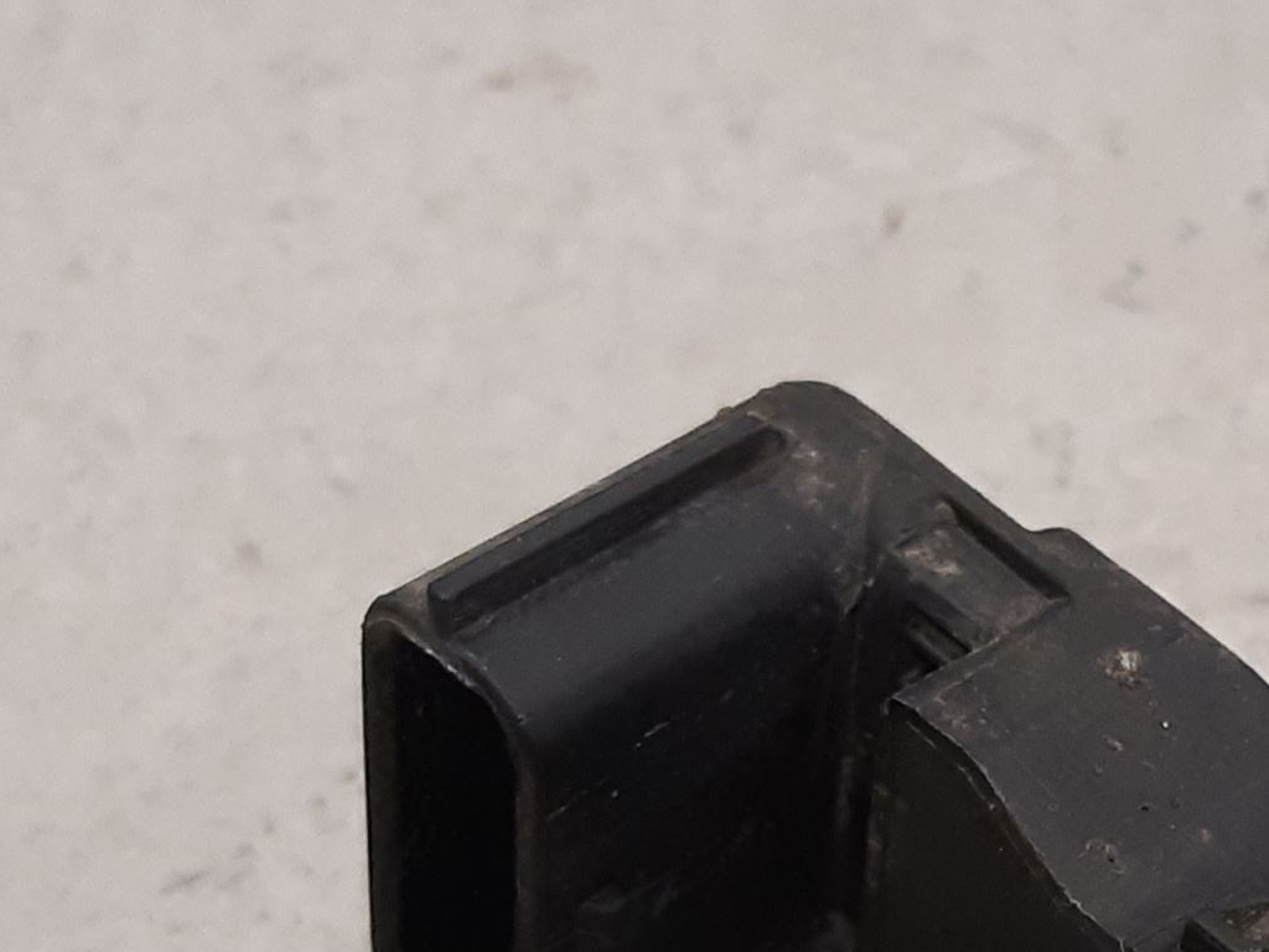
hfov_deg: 35.4
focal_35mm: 52
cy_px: 880
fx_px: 1906
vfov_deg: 26.9
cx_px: 1056
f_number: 1.7
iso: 160
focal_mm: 3.93
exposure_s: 1/50
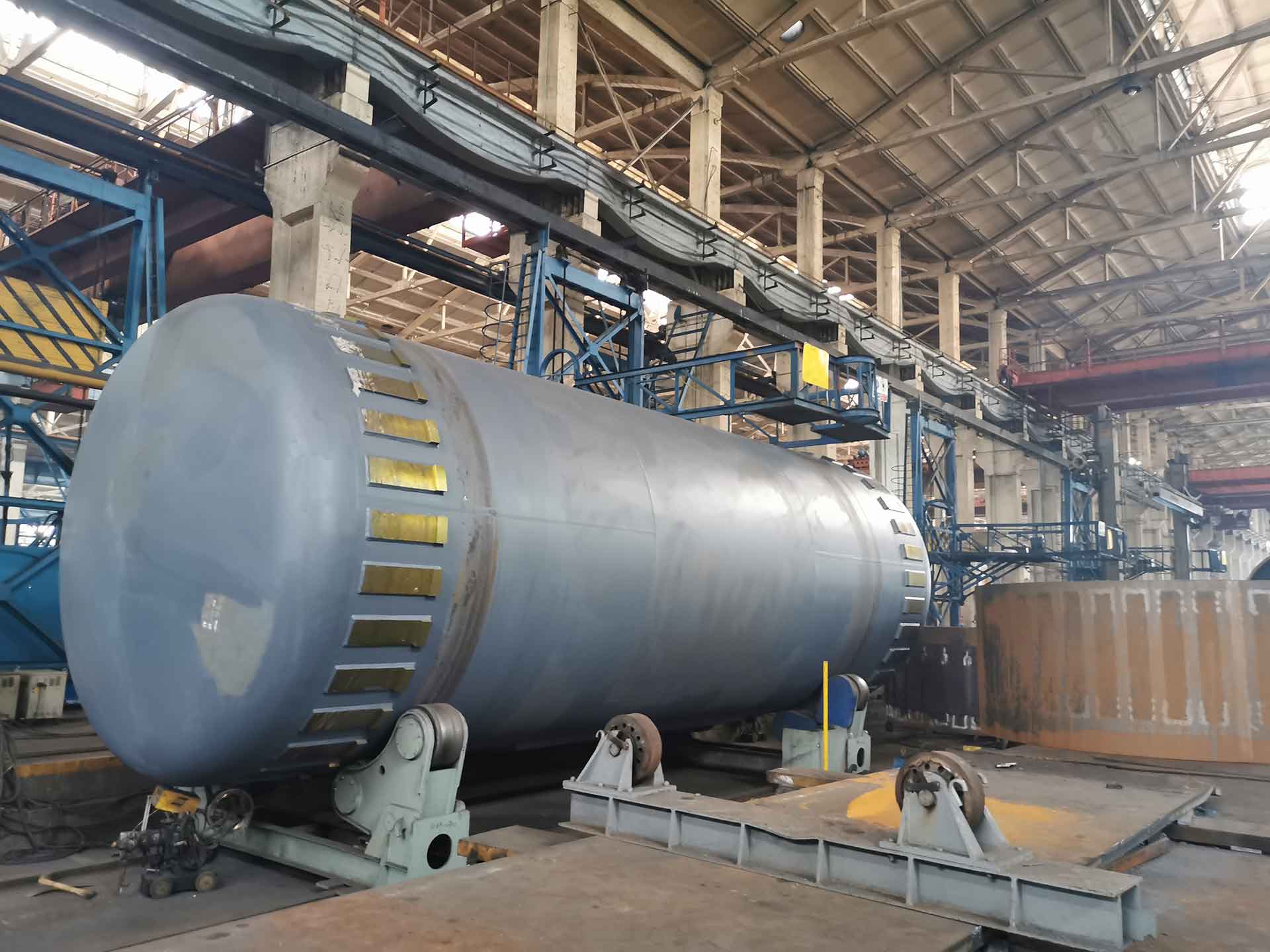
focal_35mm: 27
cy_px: 476
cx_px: 635
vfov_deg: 51.4
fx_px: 991
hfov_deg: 65.3
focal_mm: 5.58
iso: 400
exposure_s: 1/33.3
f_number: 1.8
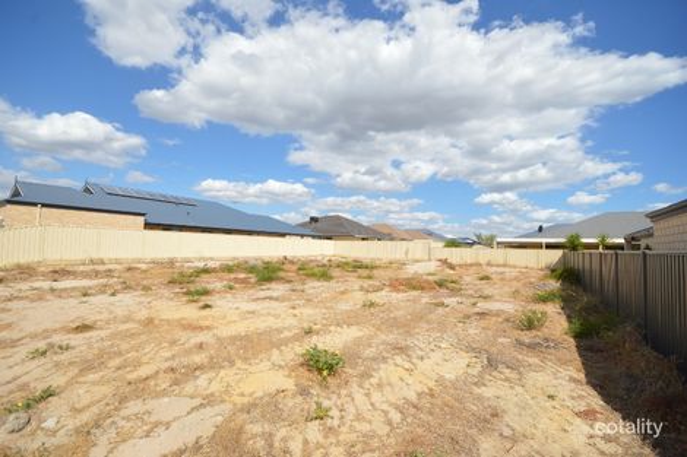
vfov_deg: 77.3
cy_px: 228
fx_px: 286
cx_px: 344
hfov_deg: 100.4
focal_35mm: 15
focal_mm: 10
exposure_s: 1/320
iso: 100
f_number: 9
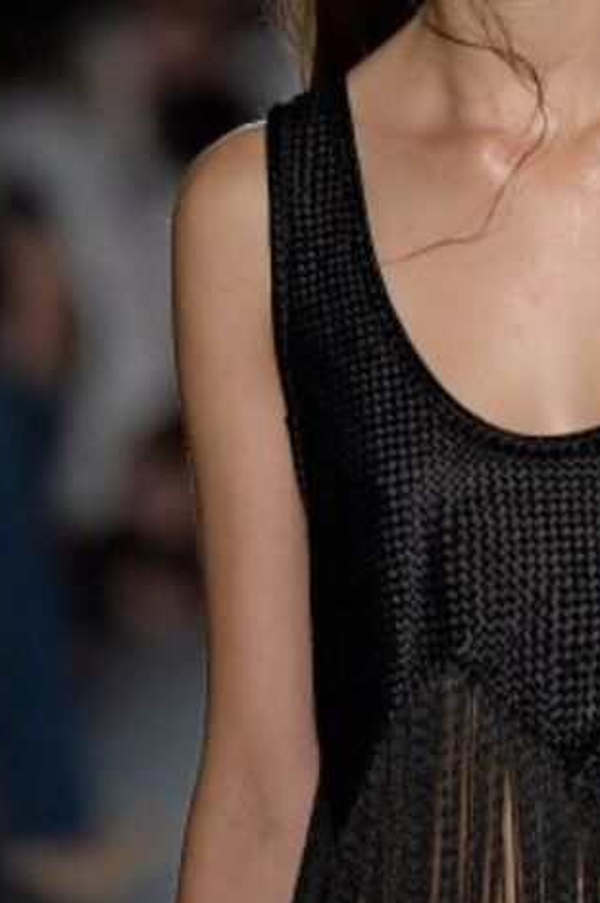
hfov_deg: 1.6
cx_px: 523
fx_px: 21205
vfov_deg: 2.4
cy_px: 278
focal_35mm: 847
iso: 2000
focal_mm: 400
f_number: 6.3
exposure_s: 1/500
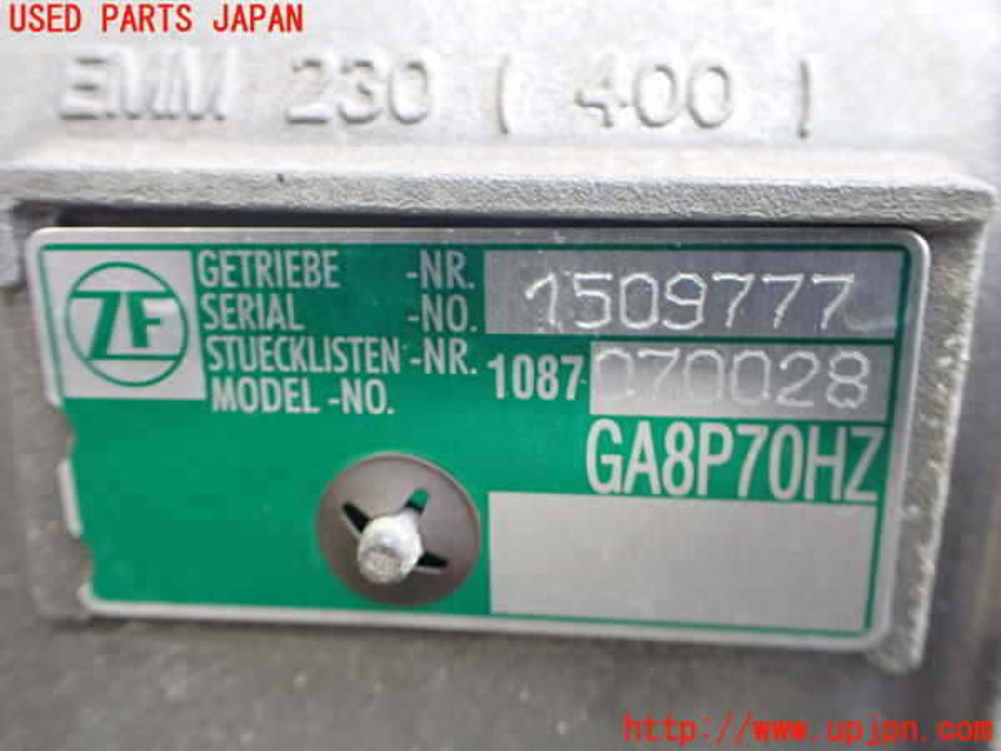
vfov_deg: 46.8
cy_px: 376
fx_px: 868
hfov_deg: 60.0
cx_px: 500
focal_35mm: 30
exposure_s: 1/50
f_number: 2.3
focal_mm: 5.4
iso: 800
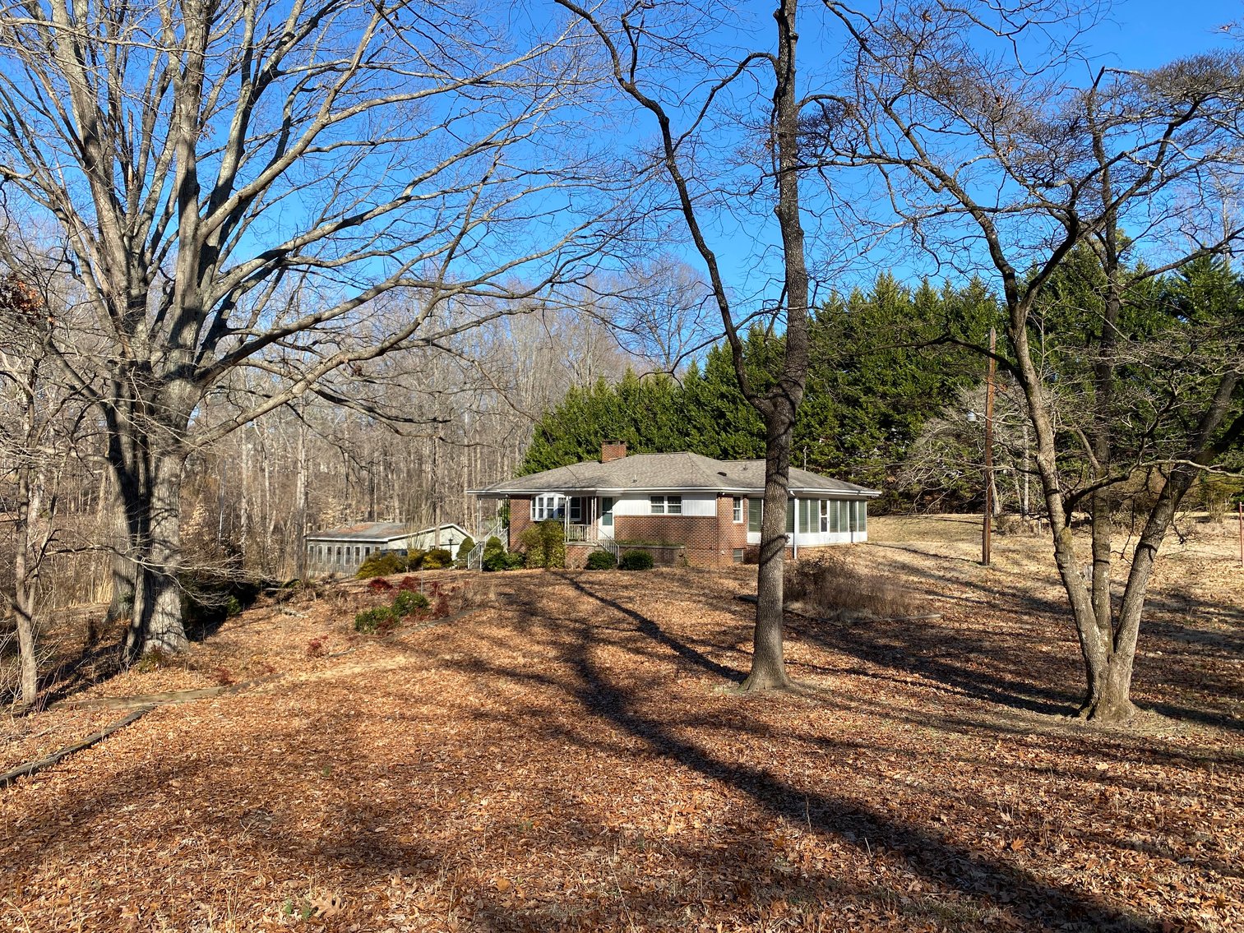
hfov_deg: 67.3
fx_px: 934
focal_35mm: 26
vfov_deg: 53.1
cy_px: 466
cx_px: 622
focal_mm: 4.25
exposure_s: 1/1395
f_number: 1.8
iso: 32
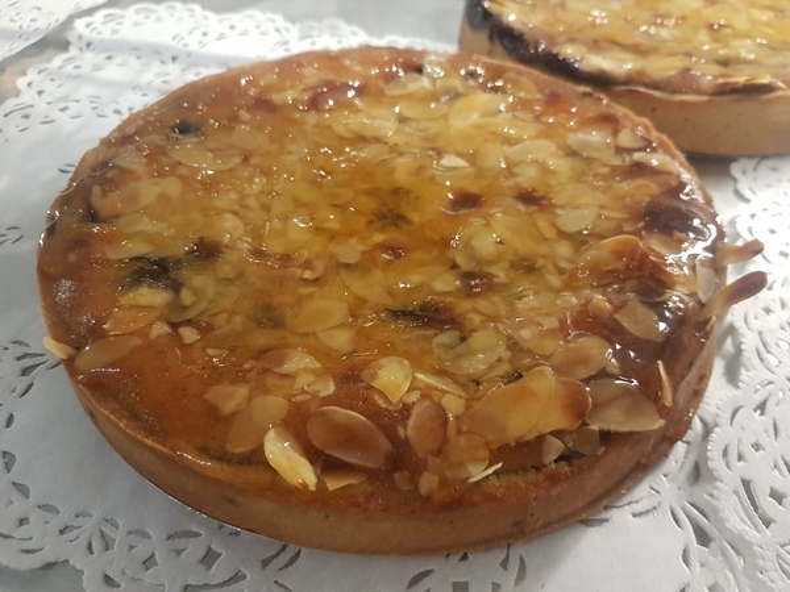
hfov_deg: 67.3
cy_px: 296
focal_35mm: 26
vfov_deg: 53.1
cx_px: 395
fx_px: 593
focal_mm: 4.2
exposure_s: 1/60
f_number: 1.7
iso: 200
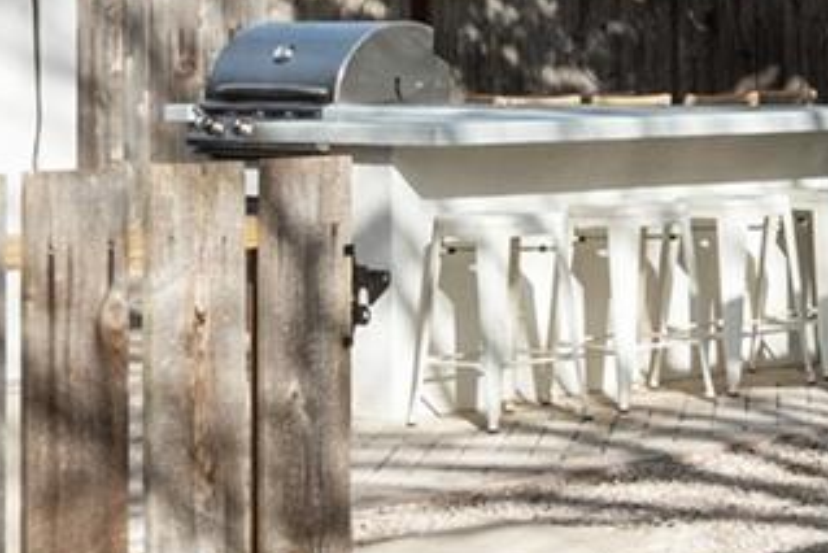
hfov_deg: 15.3
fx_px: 2807
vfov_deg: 11.2
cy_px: 78
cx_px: 1316
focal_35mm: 122
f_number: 8
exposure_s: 1/1250
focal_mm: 19
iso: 400
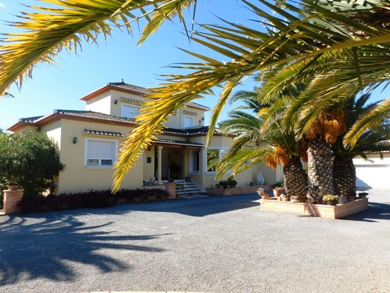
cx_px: 195
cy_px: 146
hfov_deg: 73.9
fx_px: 259
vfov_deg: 58.9
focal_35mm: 23
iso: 125
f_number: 3
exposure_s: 1/800
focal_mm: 4
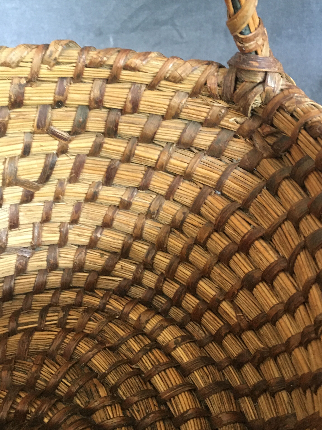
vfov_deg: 49.0
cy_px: 216
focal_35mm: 38
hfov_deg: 37.6
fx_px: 471
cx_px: 184
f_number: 2.2
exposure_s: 1/17
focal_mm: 4.15
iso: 250
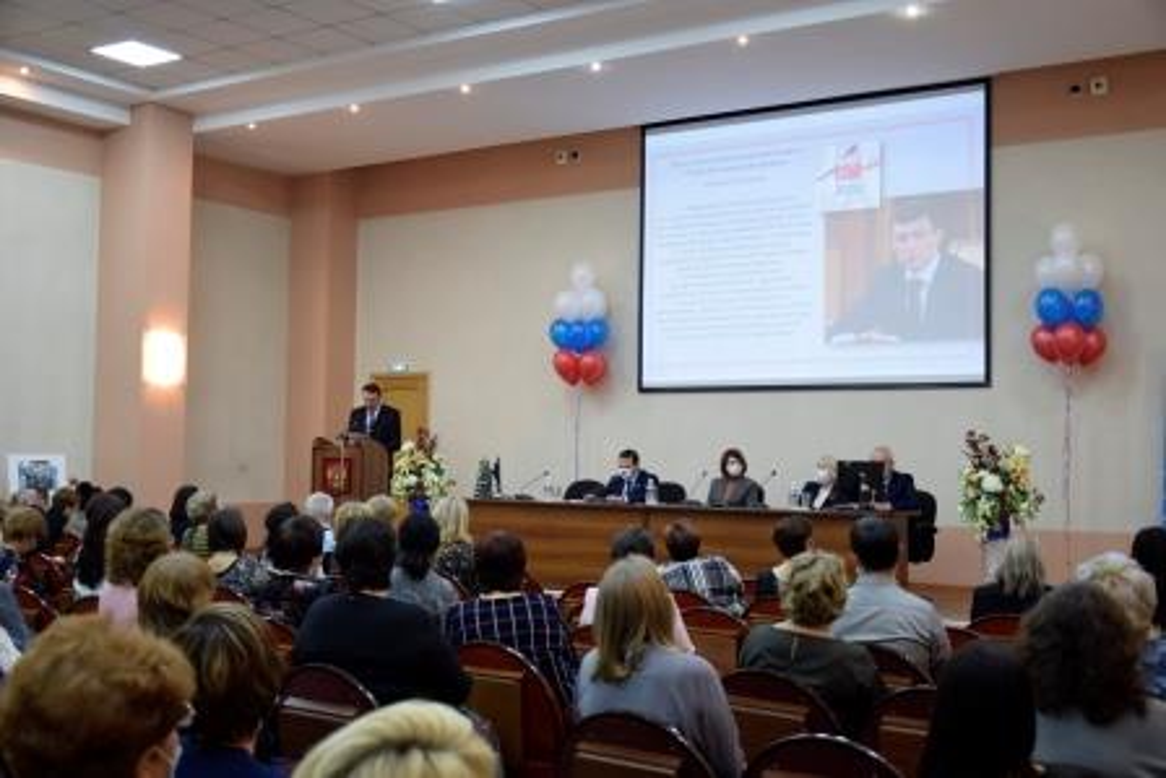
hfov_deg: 46.4
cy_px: 389
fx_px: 1361
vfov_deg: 31.9
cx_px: 583
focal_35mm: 42
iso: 800
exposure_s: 1/40
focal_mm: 28
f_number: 4
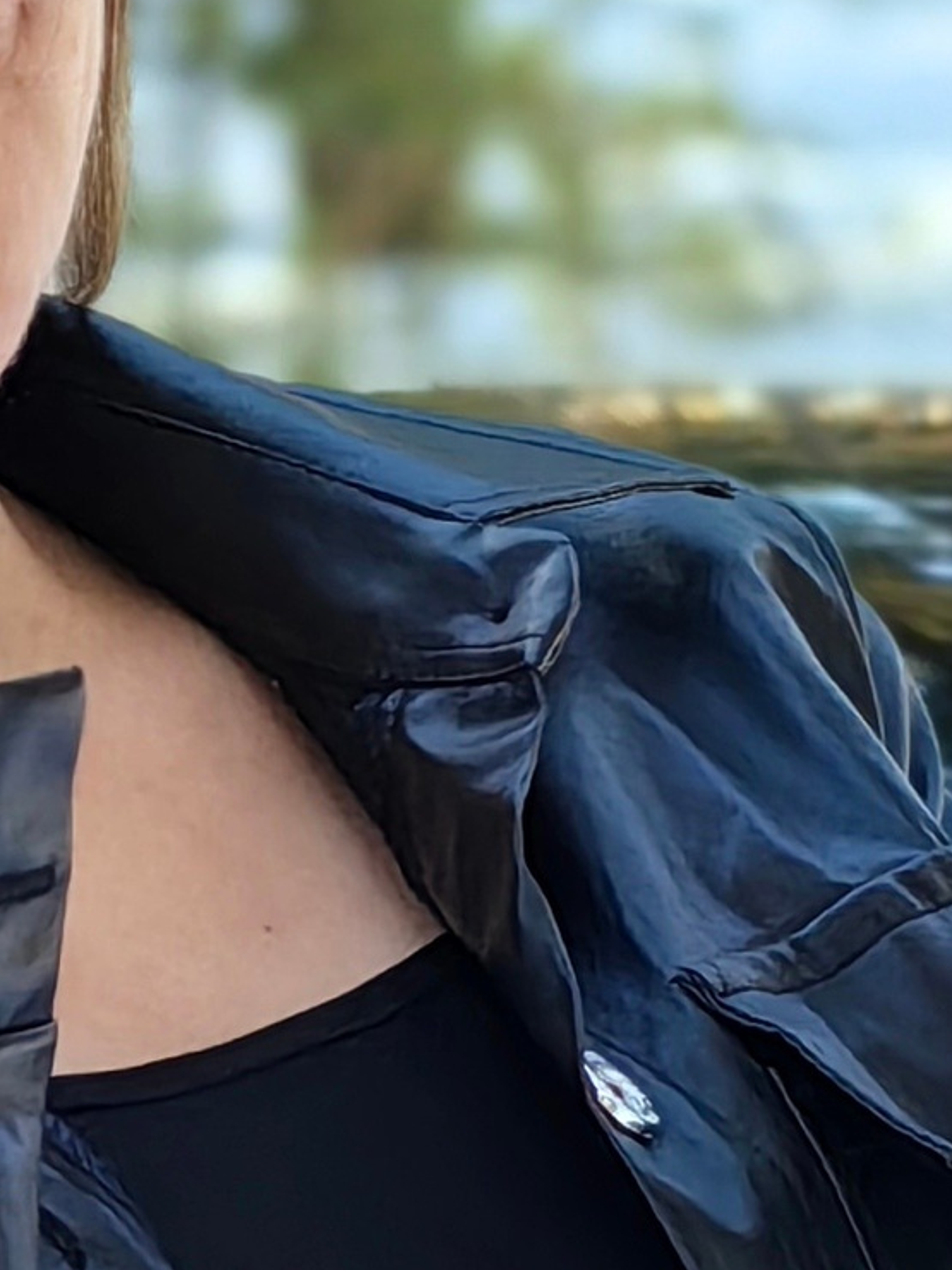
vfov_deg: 7.9
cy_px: 327
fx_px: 9131
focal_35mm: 249
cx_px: 110
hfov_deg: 6.0
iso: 80
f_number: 1.4
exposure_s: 1/743
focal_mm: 6.35
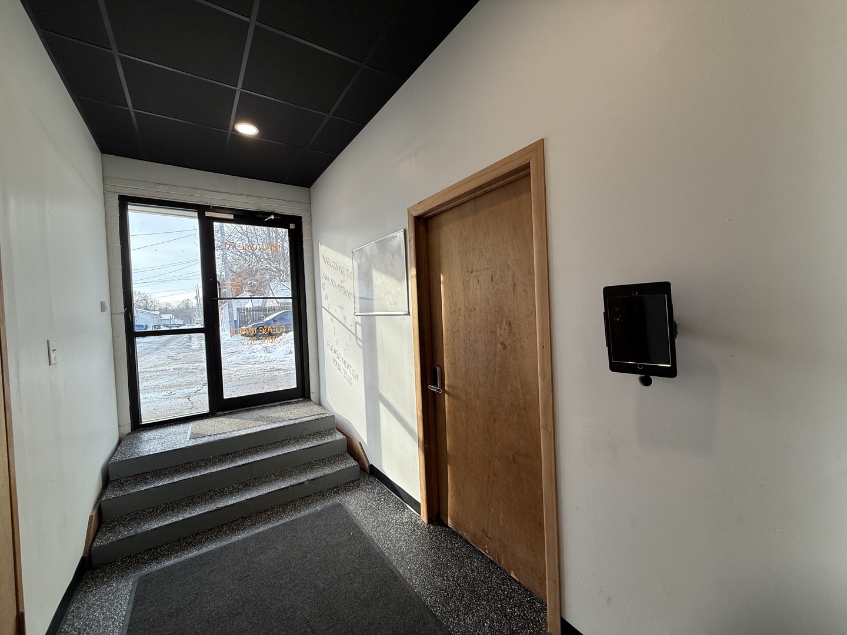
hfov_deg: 102.1
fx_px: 343
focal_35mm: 14
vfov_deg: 85.7
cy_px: 318
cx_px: 424
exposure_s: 1/171
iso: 50
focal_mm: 2.22
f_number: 2.2
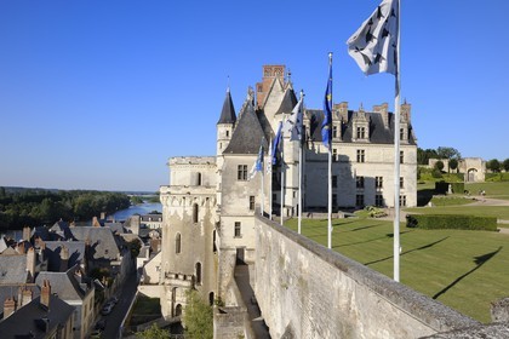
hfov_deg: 58.7
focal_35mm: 32
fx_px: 452
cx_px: 254
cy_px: 170
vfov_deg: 41.1
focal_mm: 32
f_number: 16
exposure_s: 1/160
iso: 200
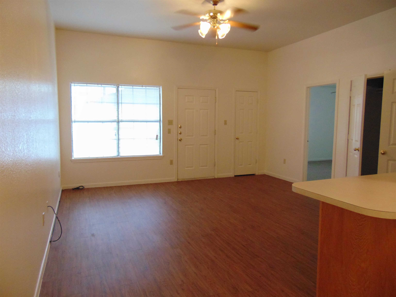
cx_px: 198
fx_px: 286
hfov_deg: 69.4
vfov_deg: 54.9
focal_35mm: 25
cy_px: 148
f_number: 3
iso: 320
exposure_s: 1/30
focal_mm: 4.5
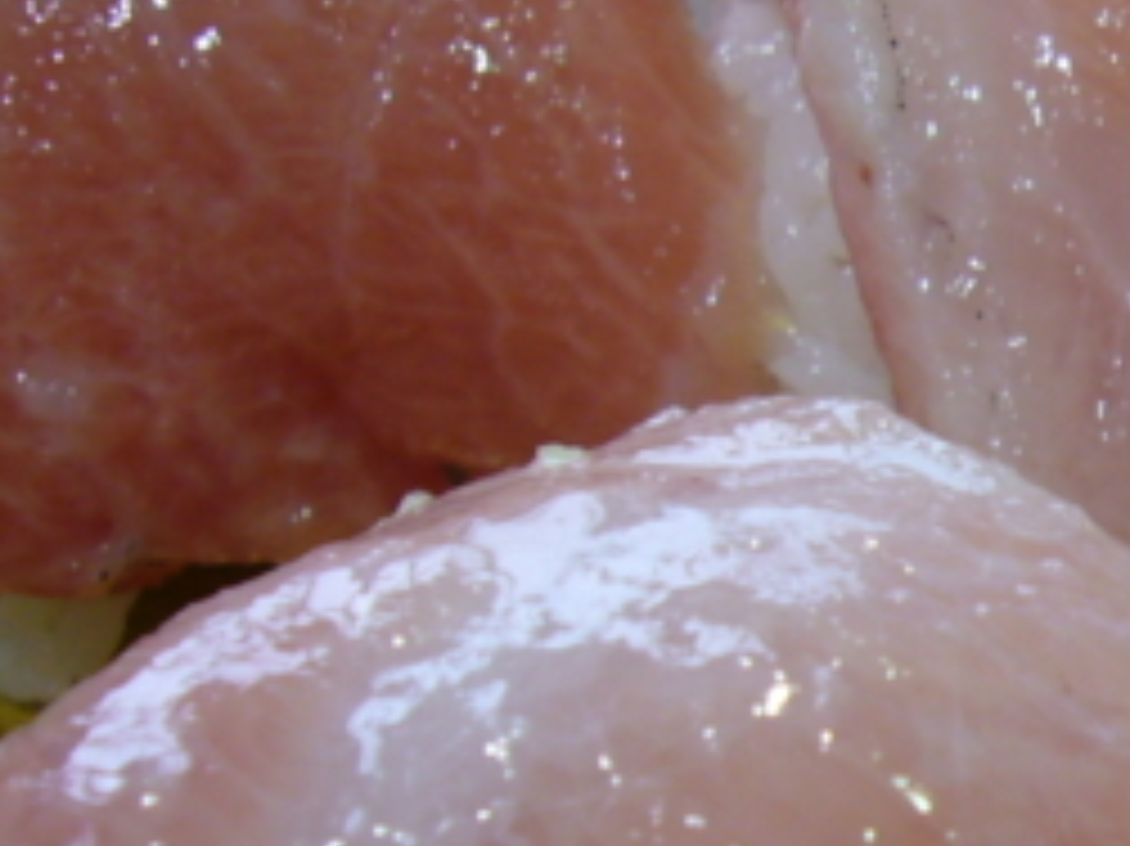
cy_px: 722
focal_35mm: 96
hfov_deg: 19.1
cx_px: 1414
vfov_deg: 15.3
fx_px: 3132
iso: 80
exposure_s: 1/30
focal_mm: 4.6
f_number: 2.8
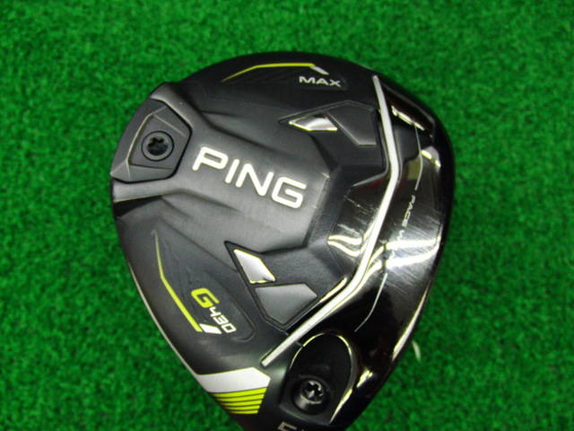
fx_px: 614
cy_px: 216
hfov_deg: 50.1
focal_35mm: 37
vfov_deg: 38.7
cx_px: 287
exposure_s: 1/50
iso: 400
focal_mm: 6.42
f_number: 3.6
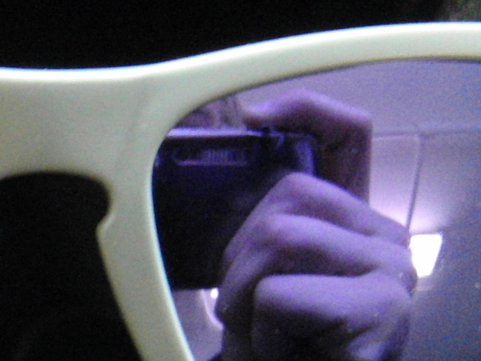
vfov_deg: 13.0
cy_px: 290
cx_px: 20
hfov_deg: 17.1
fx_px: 1570
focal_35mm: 113
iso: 800
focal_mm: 6.66
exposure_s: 1/8
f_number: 3.9
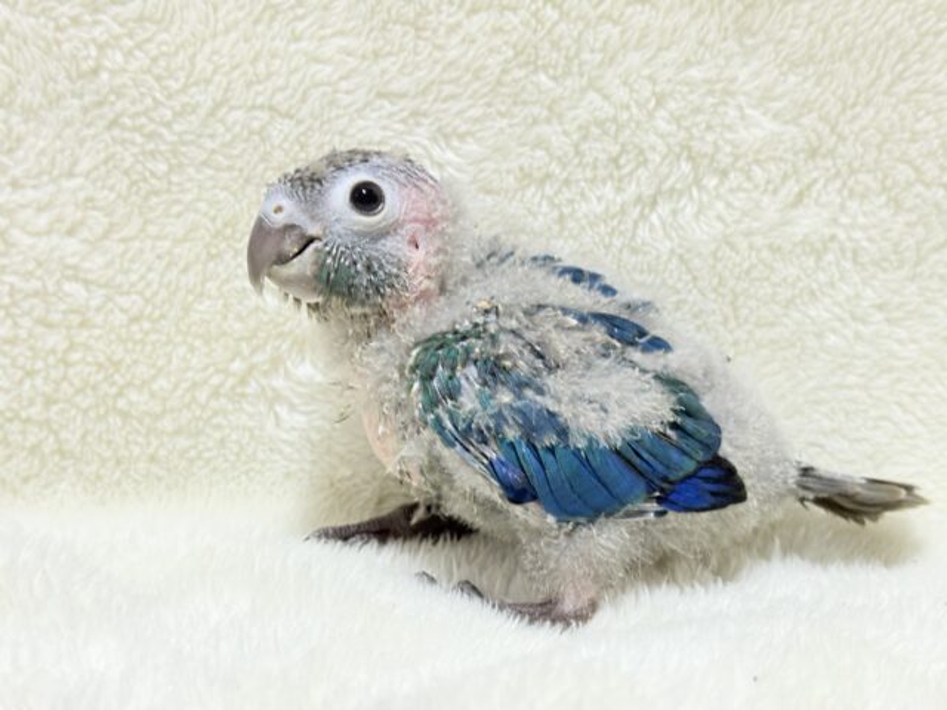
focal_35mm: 52
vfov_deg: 28.0
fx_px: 1423
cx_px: 474
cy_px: 355
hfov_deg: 36.8
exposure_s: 1/33
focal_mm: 5.96
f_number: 1.6
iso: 160
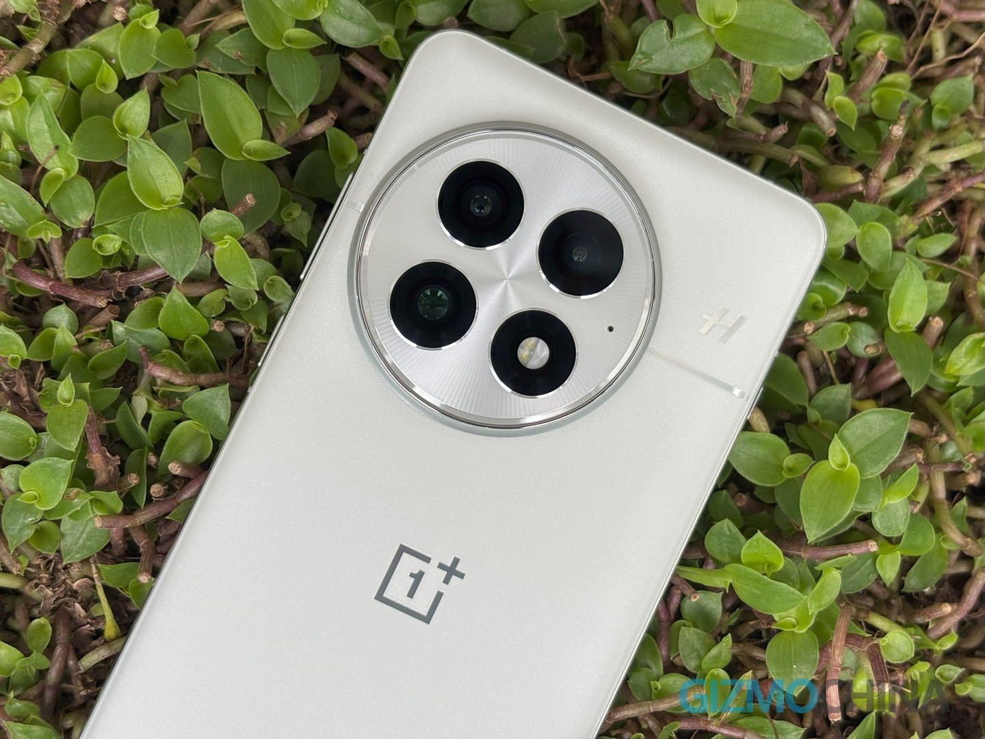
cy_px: 370
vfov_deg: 28.0
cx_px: 492
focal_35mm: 52
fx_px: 1480
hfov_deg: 36.8
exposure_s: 1/208
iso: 32
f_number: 1.6
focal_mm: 5.96
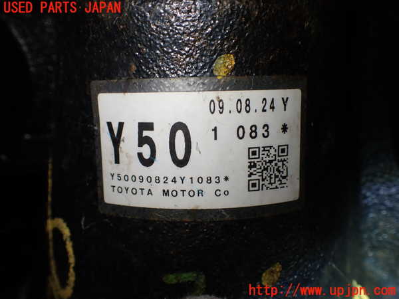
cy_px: 150
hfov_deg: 60.0
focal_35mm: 30
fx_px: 346
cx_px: 200
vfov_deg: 46.8
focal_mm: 5.4
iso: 125
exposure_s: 1/125
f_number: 2.3
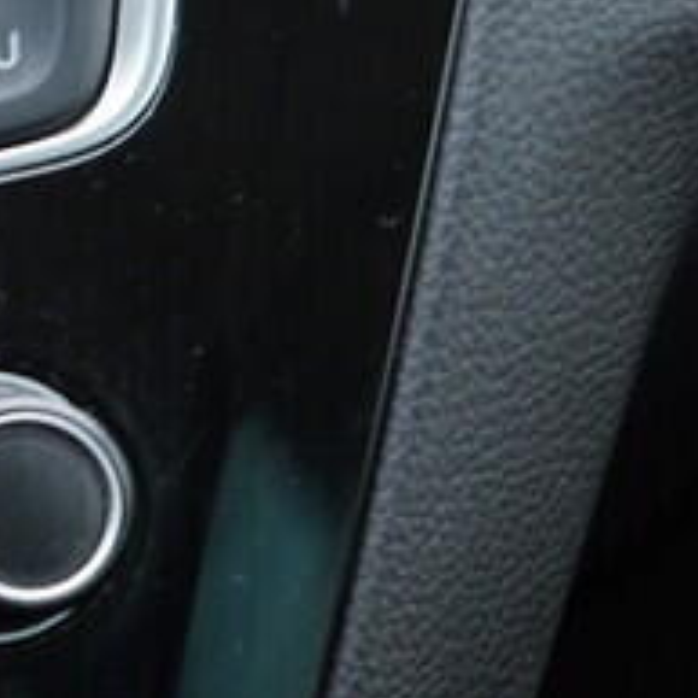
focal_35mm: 162
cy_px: 161
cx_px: -1146
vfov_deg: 10.8
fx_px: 3696
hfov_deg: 9.3
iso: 320
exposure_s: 1/40
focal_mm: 24
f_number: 2.8
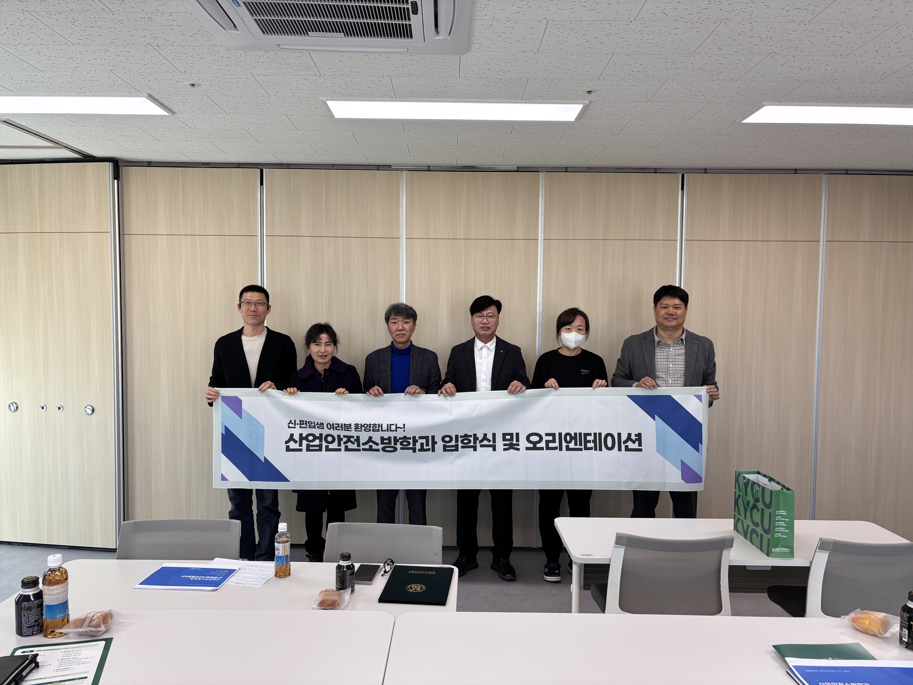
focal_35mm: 26
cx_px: 456
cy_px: 342
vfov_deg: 53.1
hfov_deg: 67.3
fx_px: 686
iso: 64
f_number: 1.6
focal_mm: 5.96
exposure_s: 1/129
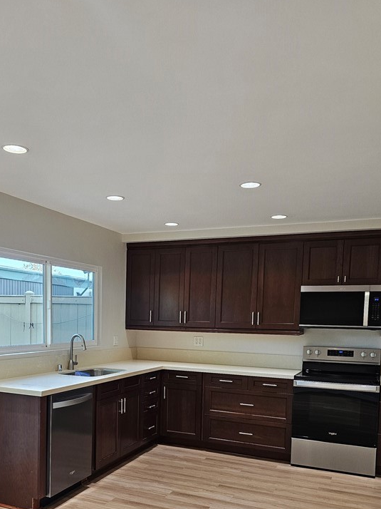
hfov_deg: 42.4
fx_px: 485
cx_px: 130
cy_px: 356
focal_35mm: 33
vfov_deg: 53.8
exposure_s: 1/120
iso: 160
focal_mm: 6.3
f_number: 1.7
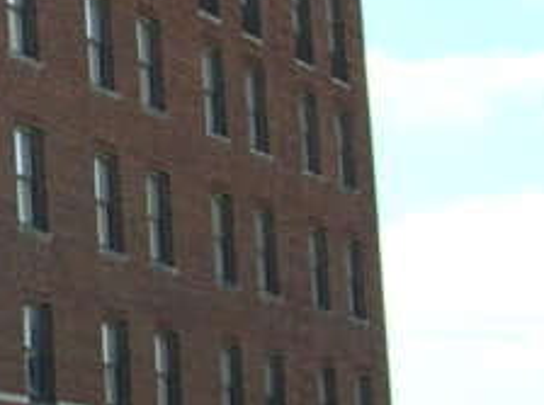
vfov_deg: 8.5
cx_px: -550
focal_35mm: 172
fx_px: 2697
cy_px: -19
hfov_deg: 10.6
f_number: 3.7
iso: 71
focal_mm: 6
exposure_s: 1/311
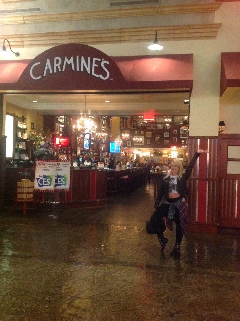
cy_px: 160
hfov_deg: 40.6
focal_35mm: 35
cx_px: 120
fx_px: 324
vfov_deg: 52.7
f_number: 2.4
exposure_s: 1/15
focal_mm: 4.28
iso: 800
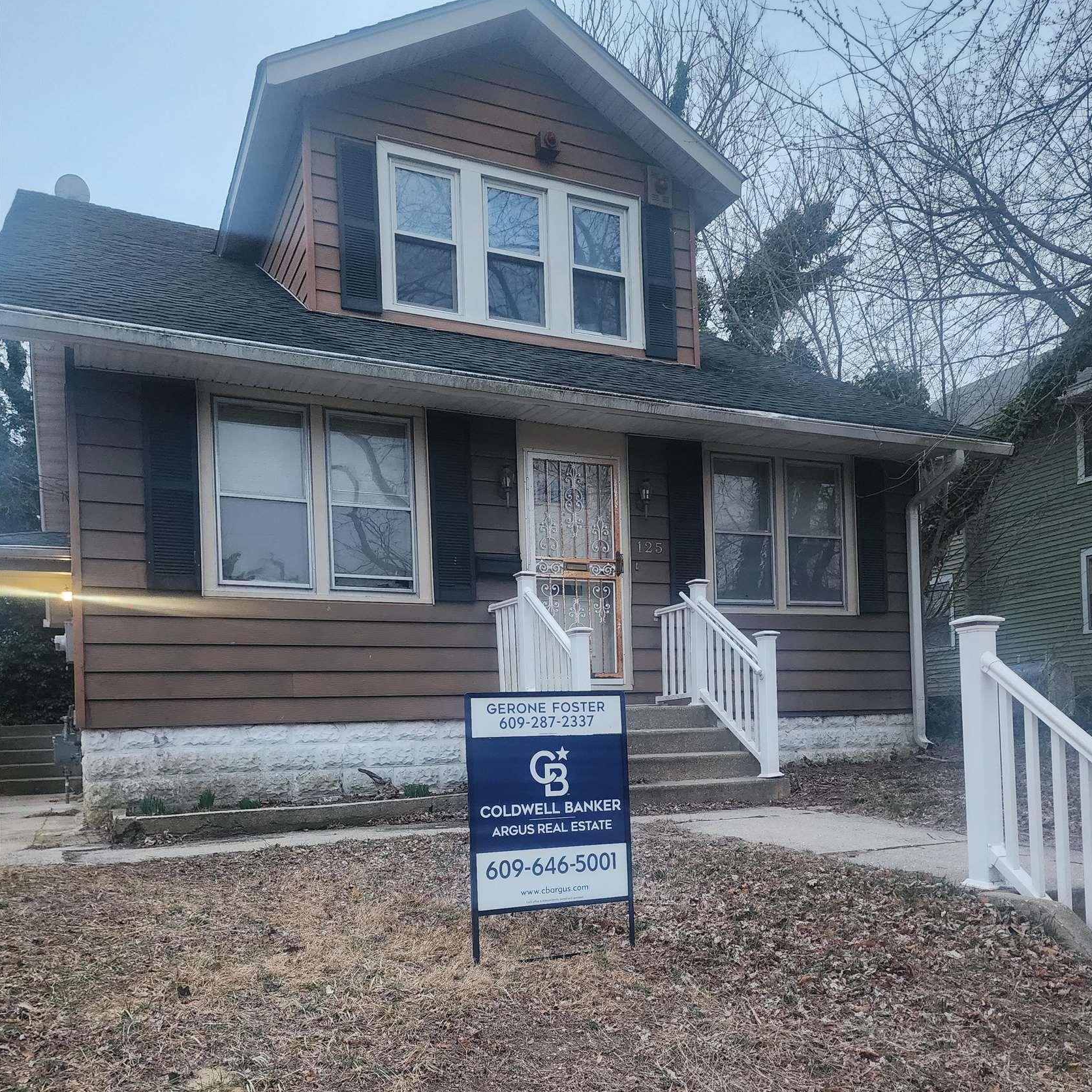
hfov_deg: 57.3
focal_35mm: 28
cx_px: 561
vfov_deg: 56.0
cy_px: 737
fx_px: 999
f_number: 1.8
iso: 1000
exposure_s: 1/120
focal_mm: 6.4
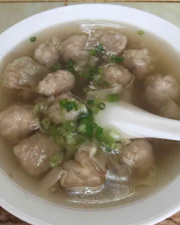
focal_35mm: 31
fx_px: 206
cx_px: 91
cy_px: 118
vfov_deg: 57.1
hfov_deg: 47.1
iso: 40
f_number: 2.2
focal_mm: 4.15
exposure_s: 1/40
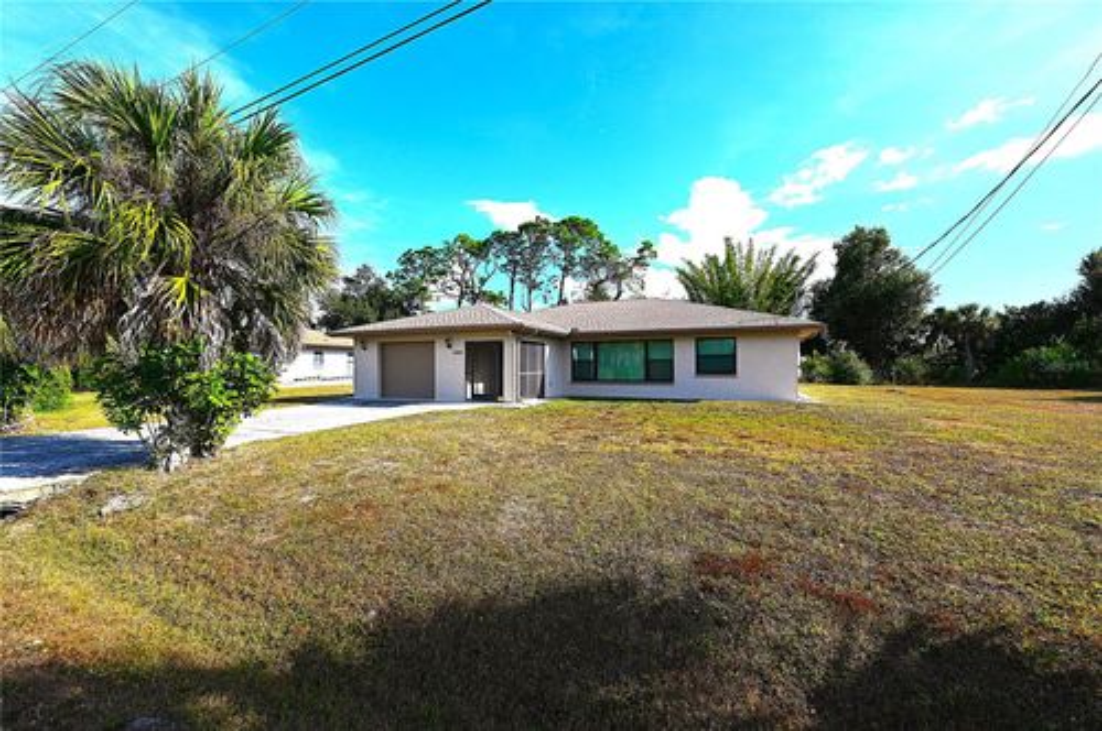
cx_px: 551
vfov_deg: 81.0
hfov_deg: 104.3
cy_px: 366
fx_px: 428
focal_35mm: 14
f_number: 7.1
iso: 100
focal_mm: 14
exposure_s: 1/400
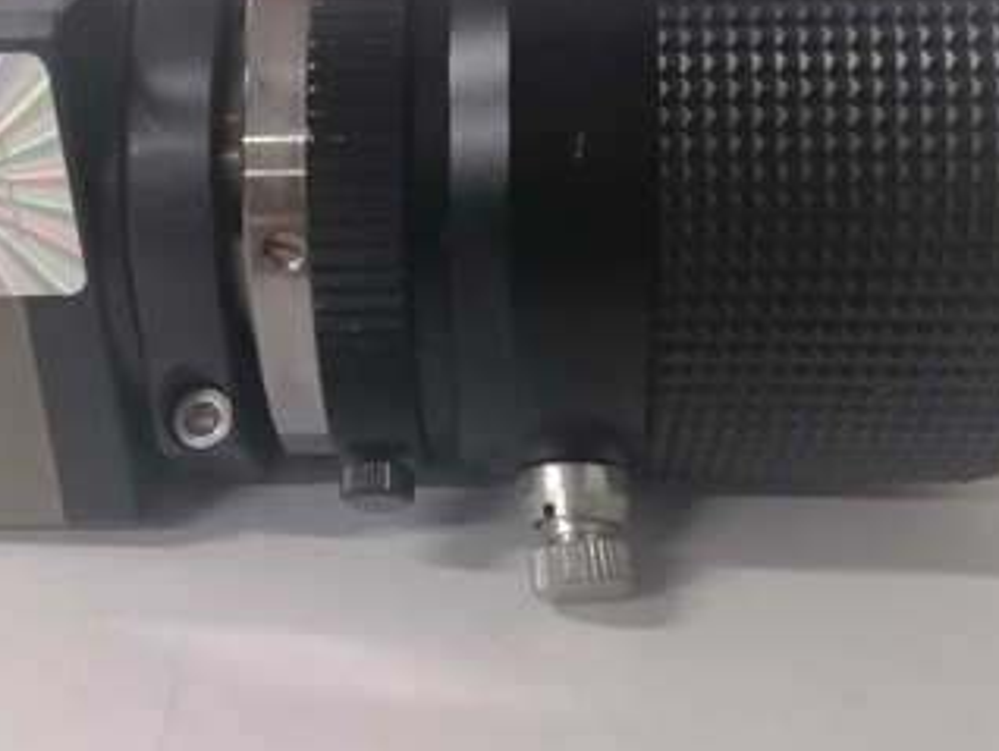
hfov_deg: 38.6
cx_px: 377
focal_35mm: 49
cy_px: 311
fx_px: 1415
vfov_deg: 29.7
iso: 250
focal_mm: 3.81
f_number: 2.2
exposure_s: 1/33.3
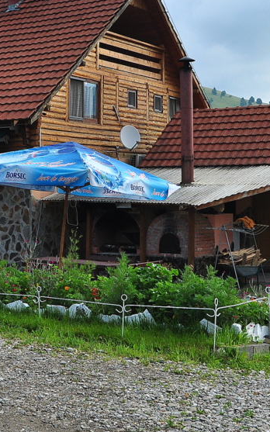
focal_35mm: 69
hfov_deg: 18.8
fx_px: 814
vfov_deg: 29.7
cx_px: 102
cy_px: 169
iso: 400
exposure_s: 1/320
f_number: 9
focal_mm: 21
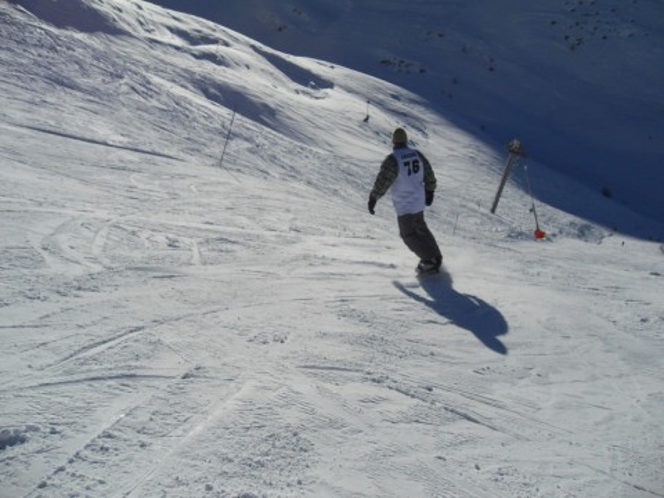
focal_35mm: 35
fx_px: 671
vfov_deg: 40.7
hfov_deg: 52.6
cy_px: 249
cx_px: 332
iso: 80
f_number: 8.2
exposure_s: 1/750
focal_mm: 6.3
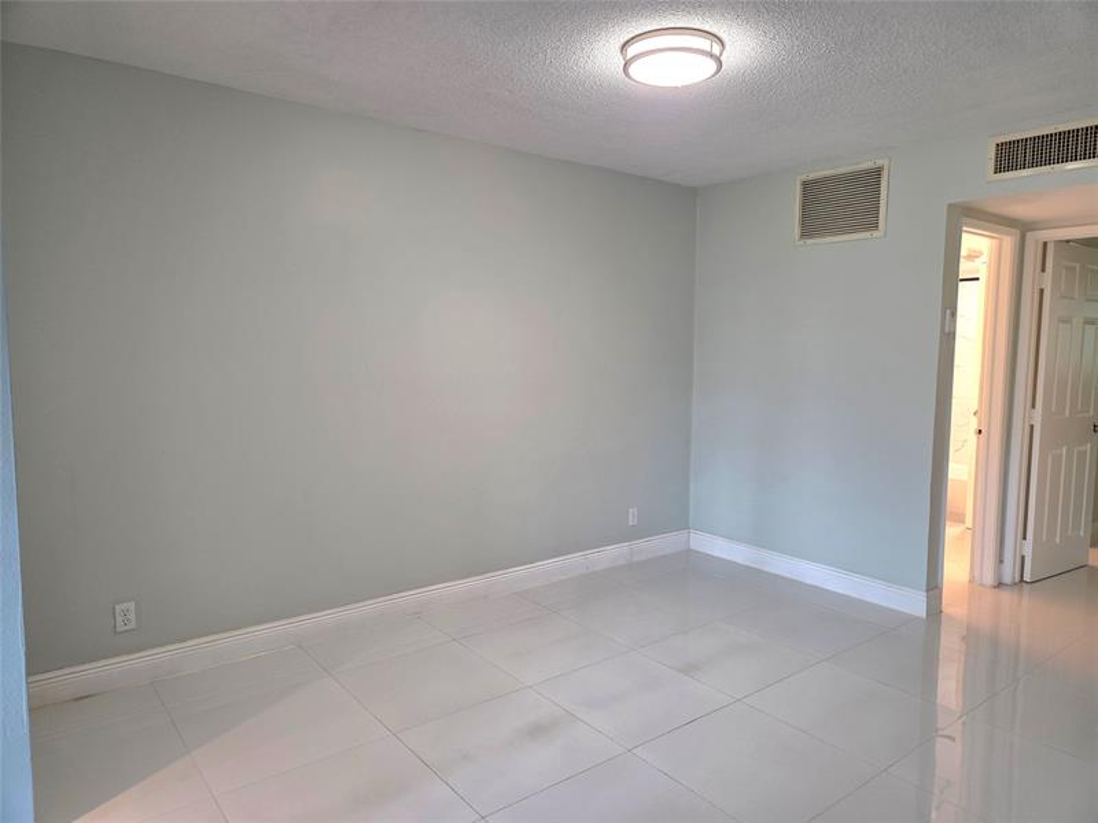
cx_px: 549
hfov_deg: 73.9
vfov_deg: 58.9
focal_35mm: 23
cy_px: 412
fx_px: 730
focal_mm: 5.4
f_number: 1.8
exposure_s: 1/120
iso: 200
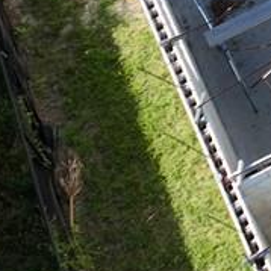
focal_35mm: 190
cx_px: 778
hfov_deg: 8.0
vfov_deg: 8.9
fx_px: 1683
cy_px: -182
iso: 150
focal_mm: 12.29
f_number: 2.8
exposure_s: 1/240
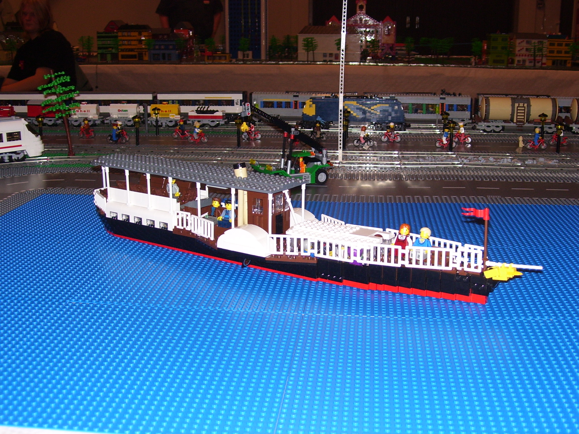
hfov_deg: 42.1
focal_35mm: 45
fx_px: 753
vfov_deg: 32.2
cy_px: 217
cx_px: 290
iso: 80
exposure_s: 1/60
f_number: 3
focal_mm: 7.6
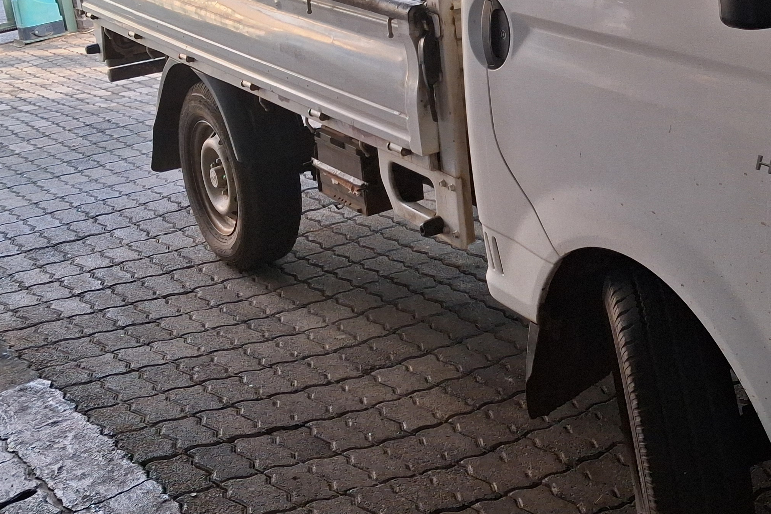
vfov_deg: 22.6
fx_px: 1221
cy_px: -28
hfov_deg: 33.9
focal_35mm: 57
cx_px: 627
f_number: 1.8
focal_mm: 4
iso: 100
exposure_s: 1/100
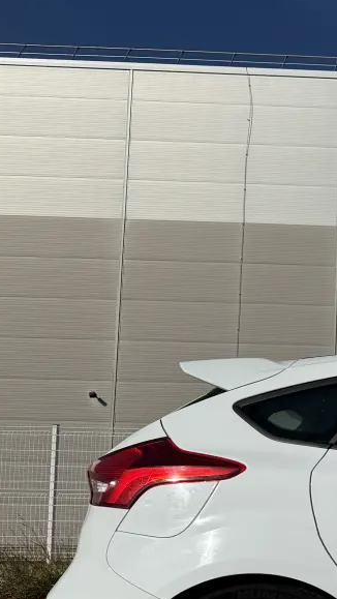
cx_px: 685
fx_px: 1032
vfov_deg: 31.7
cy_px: 452
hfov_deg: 14.9
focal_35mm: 65
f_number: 1.78
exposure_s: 1/14286
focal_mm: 6.76
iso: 64
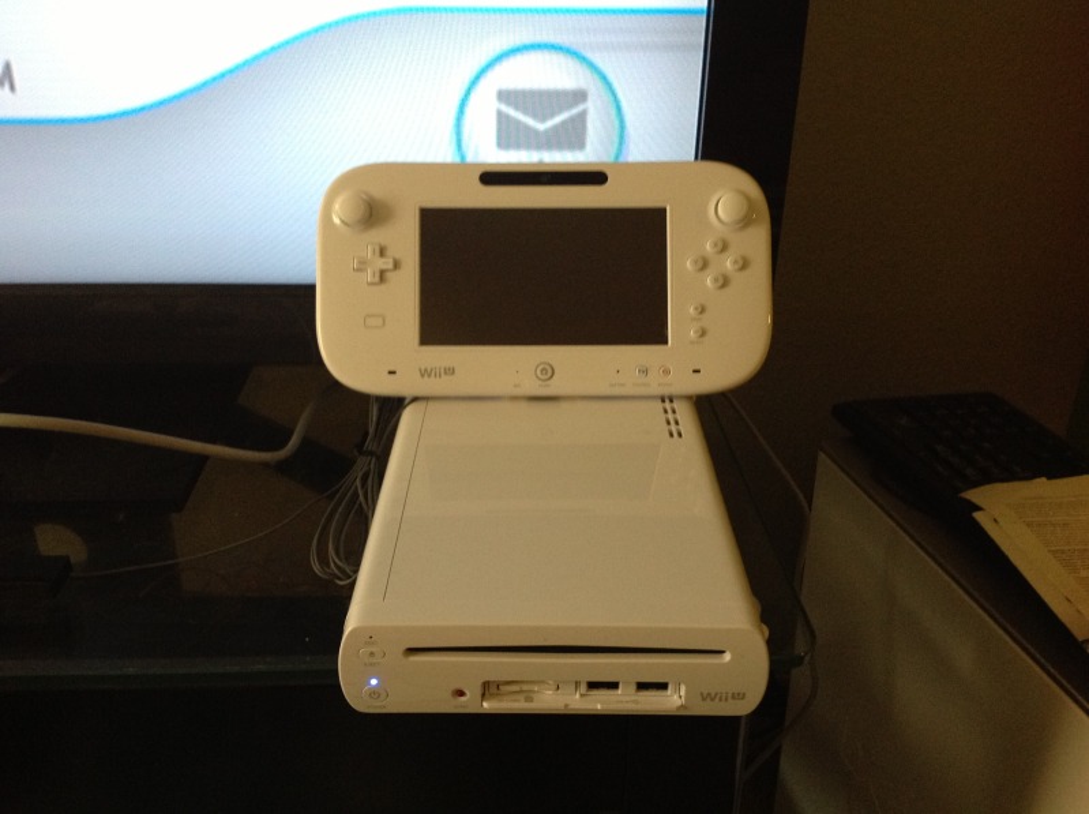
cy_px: 407
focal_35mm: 35
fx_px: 1100
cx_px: 544
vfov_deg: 40.6
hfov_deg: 52.7
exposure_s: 1/15
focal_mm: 4.3
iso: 250
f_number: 2.4
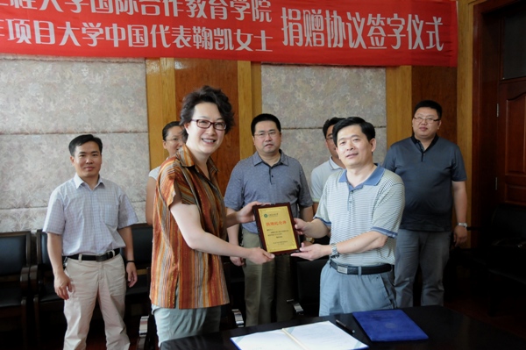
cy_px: 175
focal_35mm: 33
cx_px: 263
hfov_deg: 57.3
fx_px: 482
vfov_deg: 39.9
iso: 1600
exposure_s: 1/100
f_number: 4
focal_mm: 22
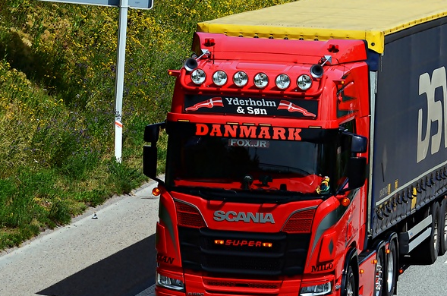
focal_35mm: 255
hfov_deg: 8.1
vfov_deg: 5.4
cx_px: 251
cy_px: 166
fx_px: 3155
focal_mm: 125
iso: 640
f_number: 10
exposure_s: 1/1600
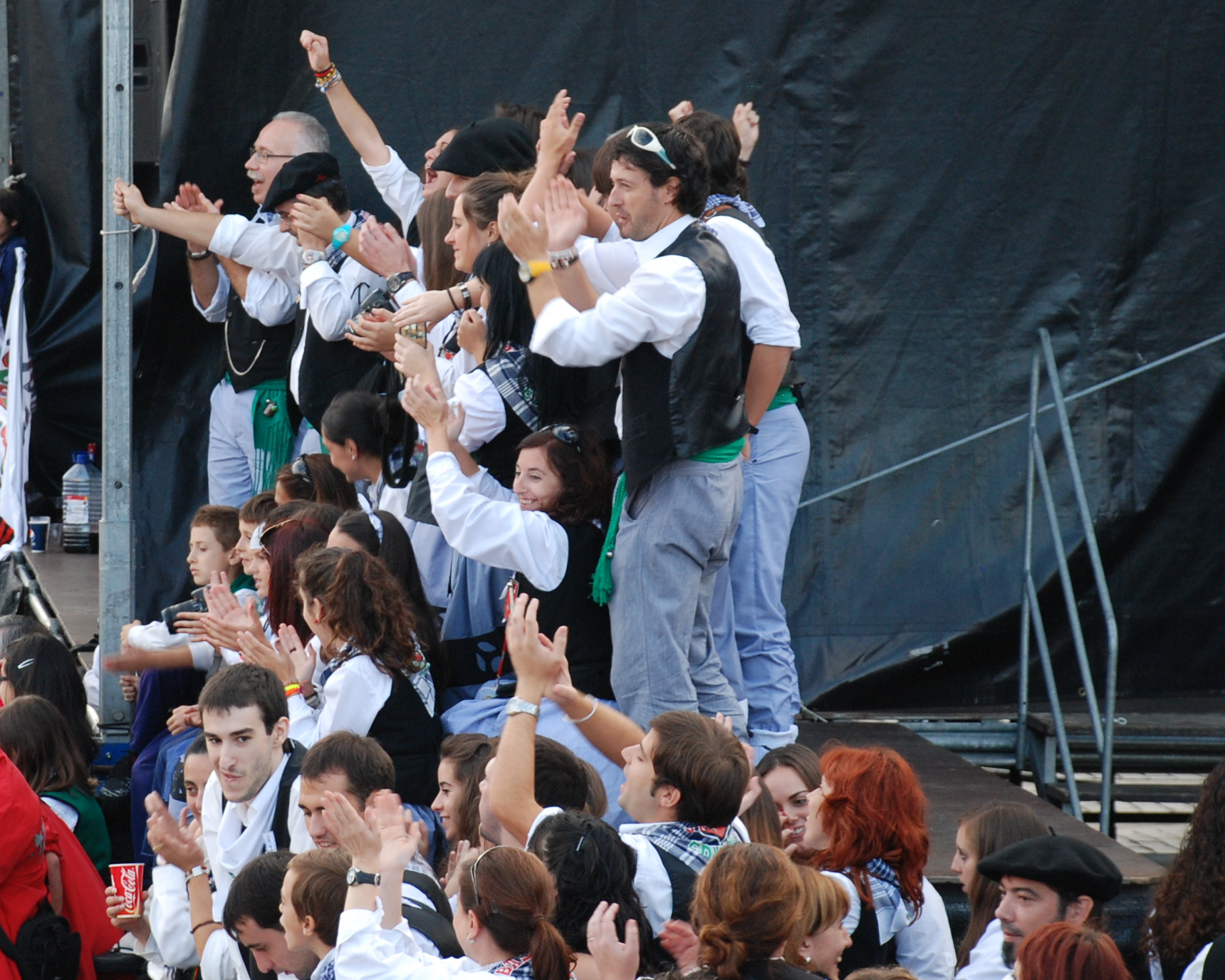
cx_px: 353
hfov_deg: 10.1
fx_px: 6889
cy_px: 419
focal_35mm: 190
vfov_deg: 8.1
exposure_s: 1/60
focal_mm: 80
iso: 400
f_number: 5.6
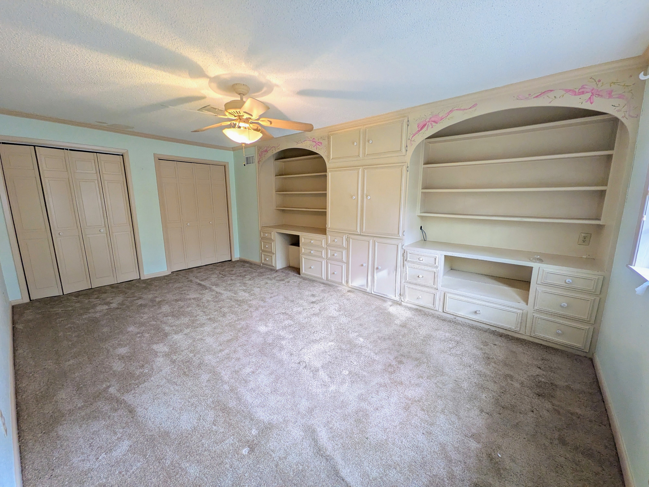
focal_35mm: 14
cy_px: 244
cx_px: 324
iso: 84
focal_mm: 1.85
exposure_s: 1/60
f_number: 2.2
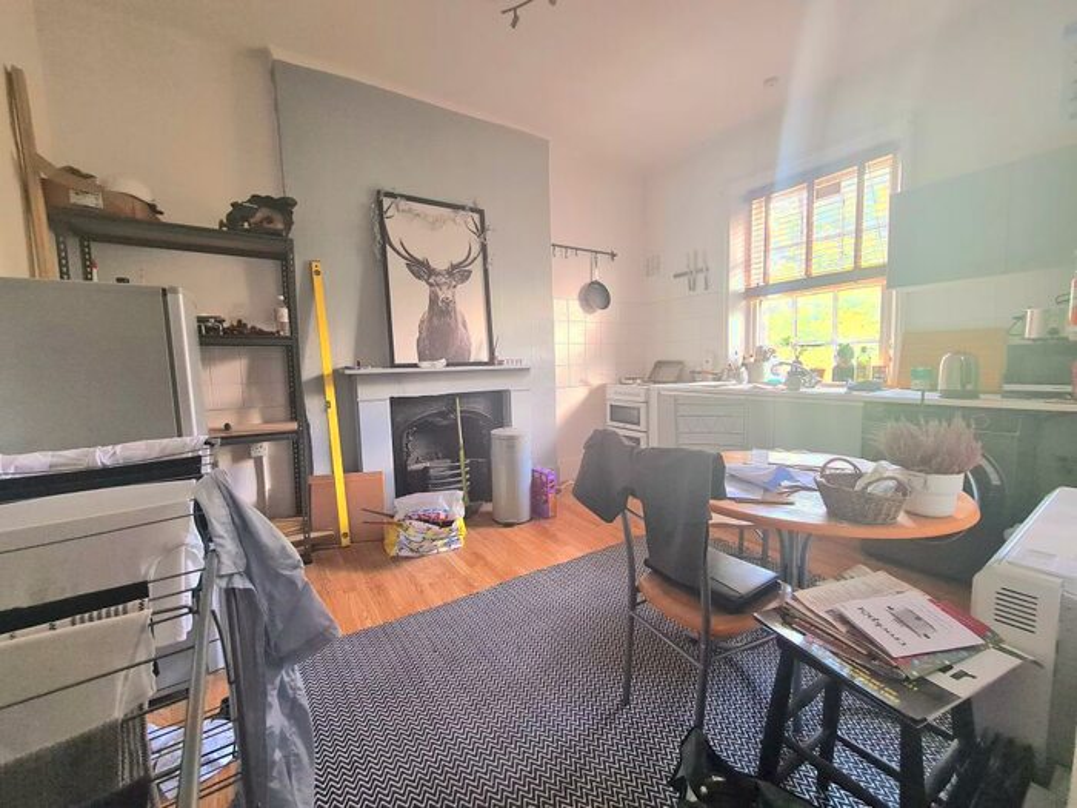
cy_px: 404
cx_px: 538
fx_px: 404
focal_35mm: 13
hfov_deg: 106.2
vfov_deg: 89.9
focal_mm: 2.22
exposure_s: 1/33
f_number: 2.2
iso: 320
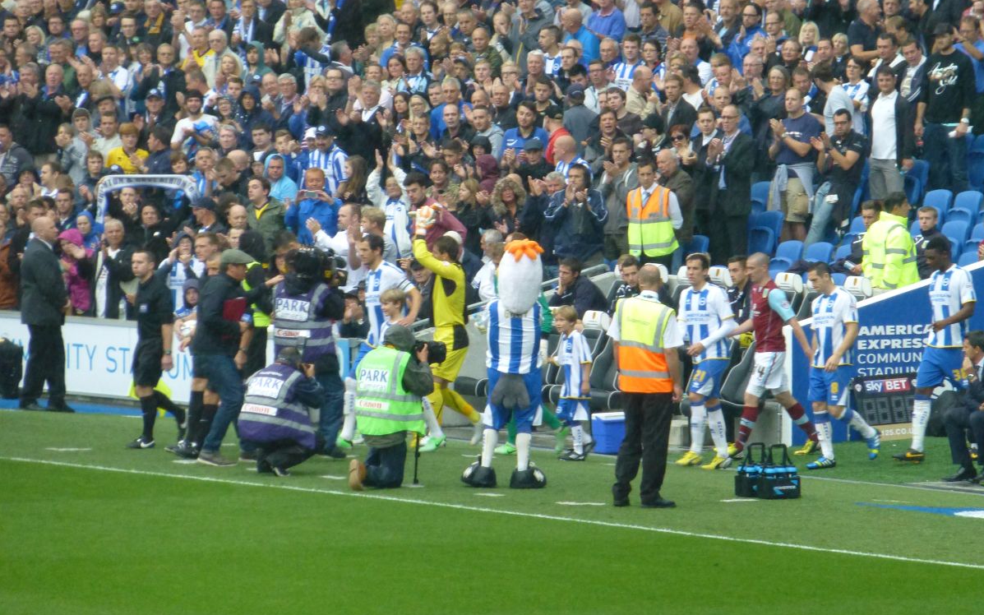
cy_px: 265
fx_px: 9976
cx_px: 492
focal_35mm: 372
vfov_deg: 3.5
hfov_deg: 5.6
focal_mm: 62.5
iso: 800
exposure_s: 1/250
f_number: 5.9
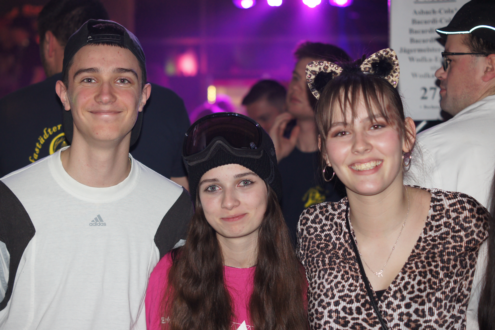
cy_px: 165
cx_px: 248
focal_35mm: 75
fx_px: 1031
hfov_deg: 27.0
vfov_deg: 18.2
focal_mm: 50
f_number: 2.5
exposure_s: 1/80
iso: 400
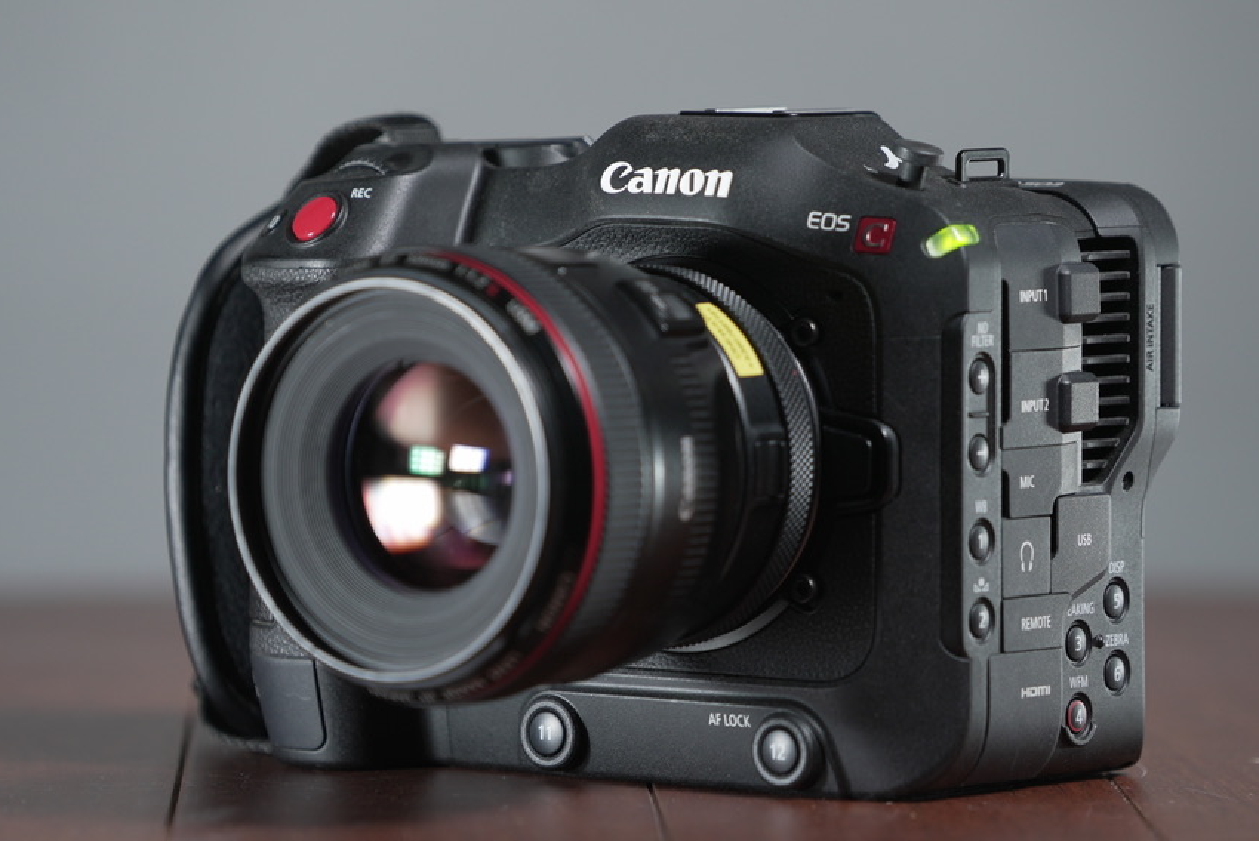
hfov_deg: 8.1
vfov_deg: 5.4
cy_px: 335
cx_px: 656
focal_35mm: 255
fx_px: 8924
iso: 400
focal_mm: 200
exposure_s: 1/25
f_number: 4.5
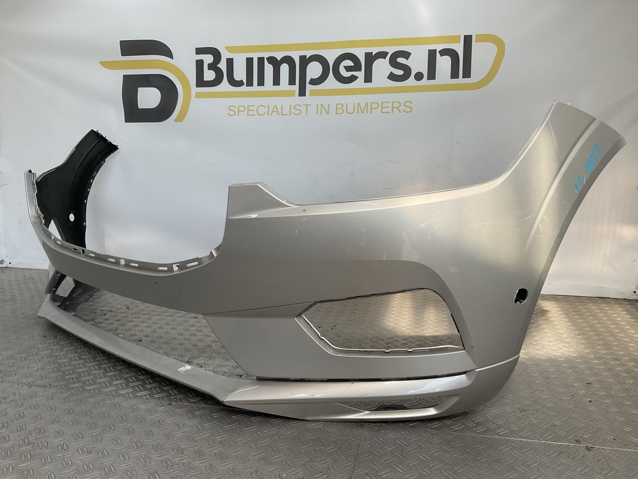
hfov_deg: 61.7
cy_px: 240
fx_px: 534
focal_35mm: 29
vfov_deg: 48.2
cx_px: 319
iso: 16
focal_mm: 3
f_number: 1.8
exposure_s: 1/351
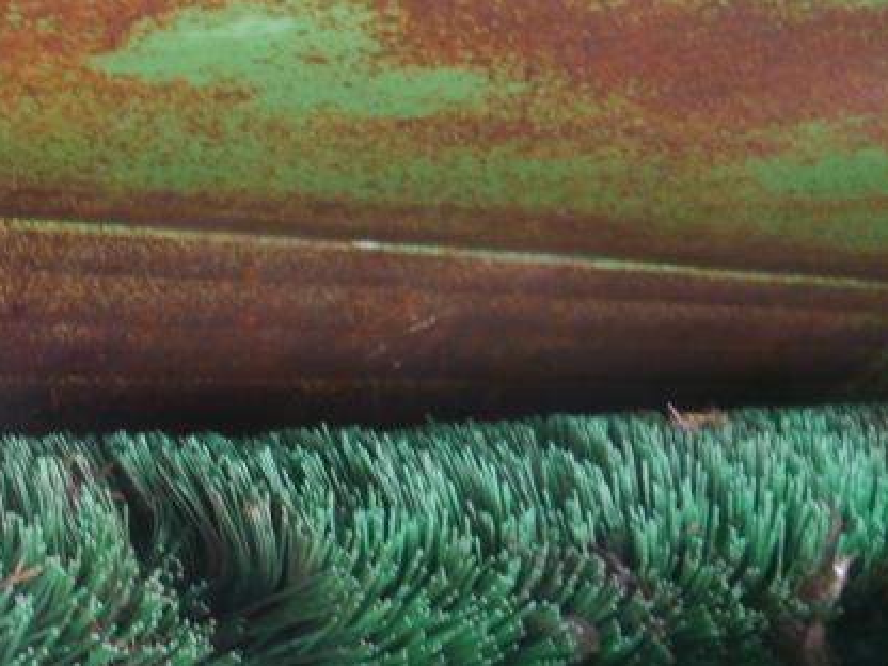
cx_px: -109
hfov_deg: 25.9
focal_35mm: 69
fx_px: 1770
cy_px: 576
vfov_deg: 20.9
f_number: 3.5
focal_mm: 14
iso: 640
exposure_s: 1/60
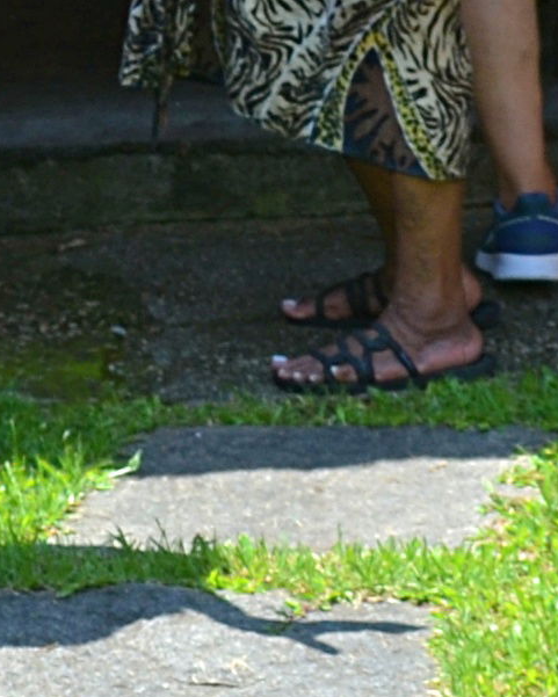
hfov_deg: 7.2
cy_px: -511
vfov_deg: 8.6
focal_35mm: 216
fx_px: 4458
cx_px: 211
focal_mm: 20
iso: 100
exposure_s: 1/160
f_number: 6.3
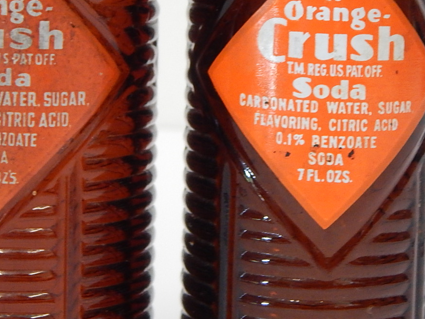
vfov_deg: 10.9
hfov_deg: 14.5
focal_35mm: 136
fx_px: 1670
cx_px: 202
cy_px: 66
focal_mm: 13.5
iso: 400
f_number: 4.2
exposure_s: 1/15
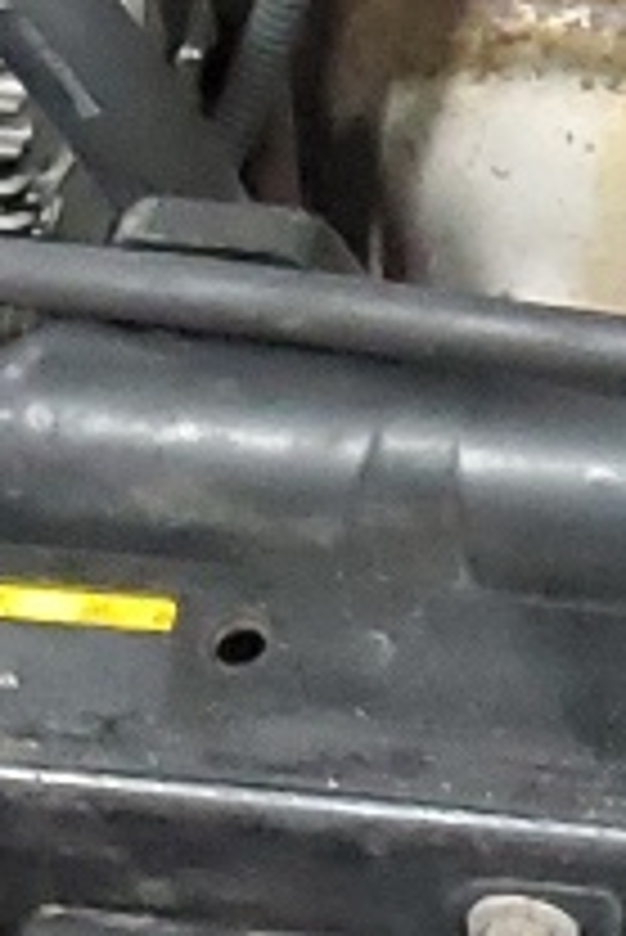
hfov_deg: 6.2
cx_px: 1680
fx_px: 5416
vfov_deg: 9.3
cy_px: -846
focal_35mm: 208
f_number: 1.5
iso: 301
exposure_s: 1/40
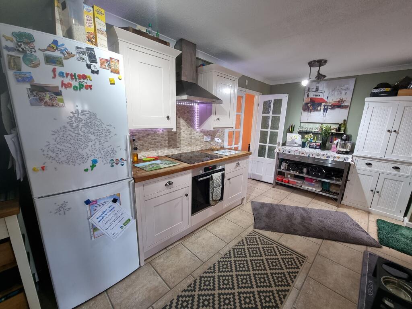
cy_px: 154
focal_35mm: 13
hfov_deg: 106.2
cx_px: 206
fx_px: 155
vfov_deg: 89.9
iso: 200
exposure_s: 1/50
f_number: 2.2
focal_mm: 2.2
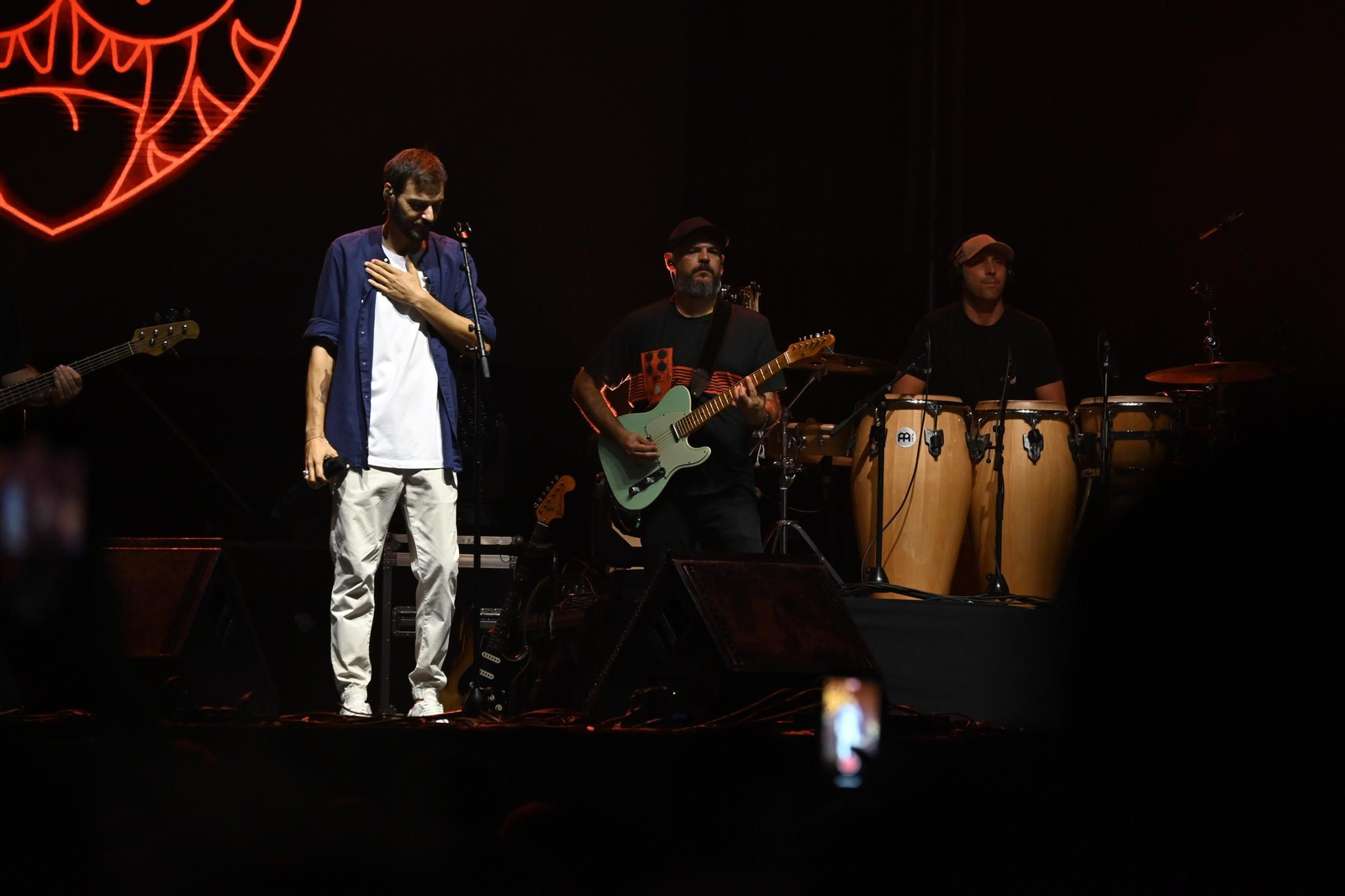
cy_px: 448
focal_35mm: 255
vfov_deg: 5.4
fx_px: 9525
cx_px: 672
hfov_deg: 8.1
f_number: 5.6
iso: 2000
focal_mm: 170
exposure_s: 1/200
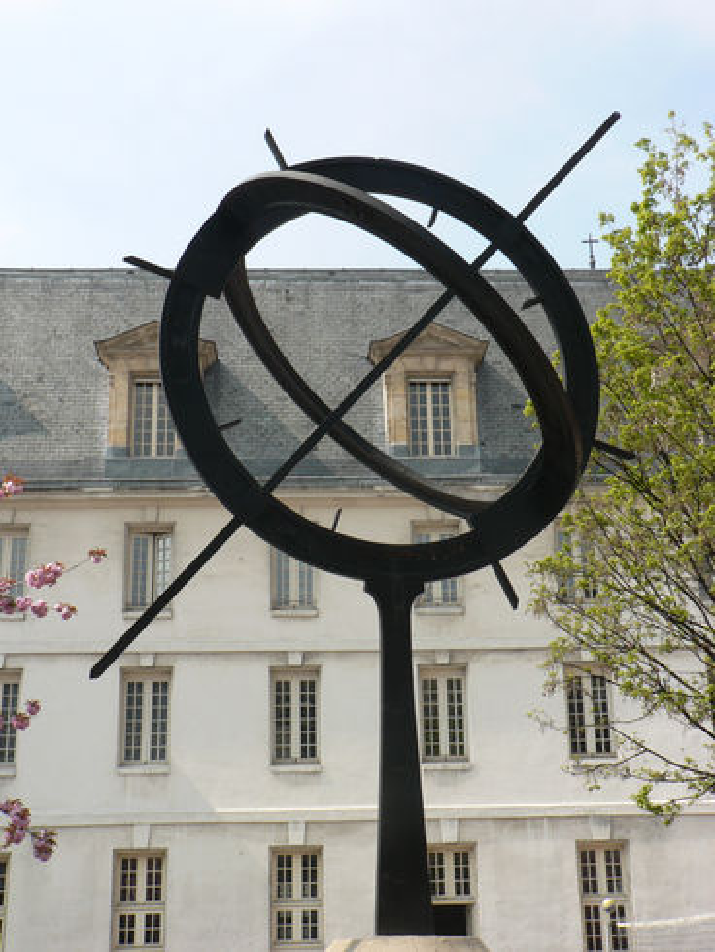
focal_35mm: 50
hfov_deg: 29.1
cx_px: 358
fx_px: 1376
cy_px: 476
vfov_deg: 38.2
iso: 64
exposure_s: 1/320
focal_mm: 8.6
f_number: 5
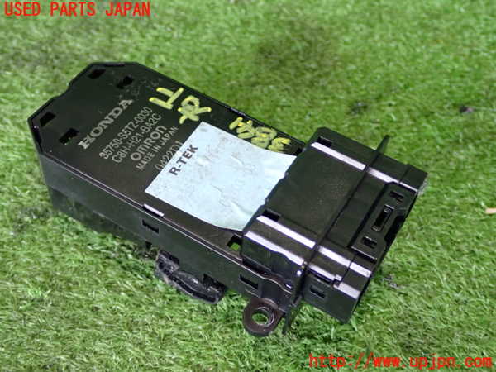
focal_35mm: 47
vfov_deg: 30.9
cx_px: 248
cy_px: 186
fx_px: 673
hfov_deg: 40.4
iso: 800
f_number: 3.1
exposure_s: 1/25
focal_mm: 8.4
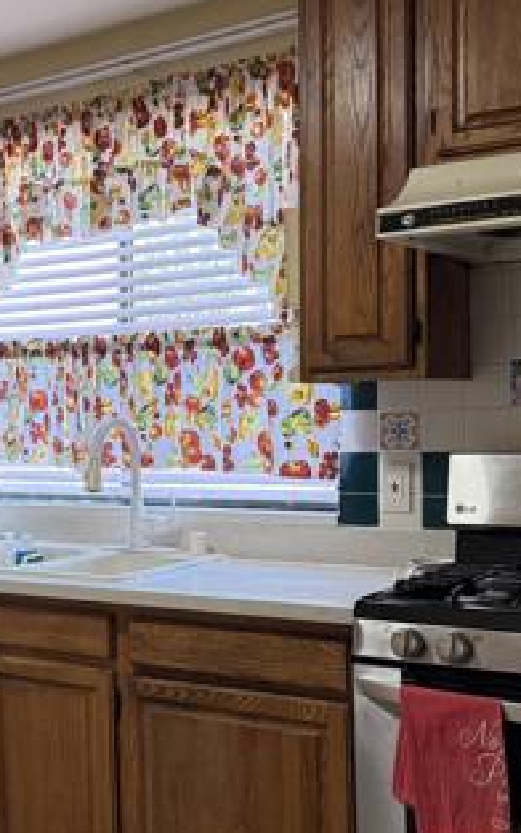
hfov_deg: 24.0
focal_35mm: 52
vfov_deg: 38.8
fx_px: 1180
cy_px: 463
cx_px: 27
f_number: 1.78
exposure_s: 1/120
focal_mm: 6.76
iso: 320
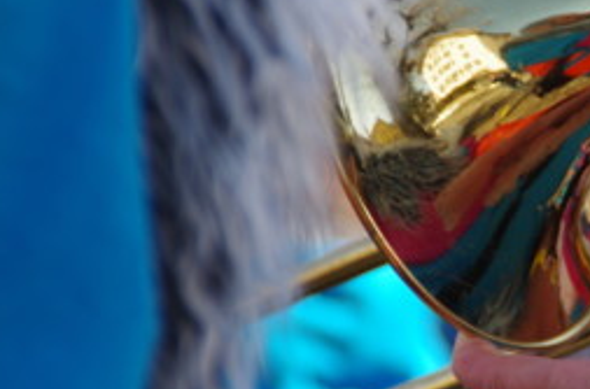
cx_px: 534
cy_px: 206
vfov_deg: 2.3
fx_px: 9705
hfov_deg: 3.5
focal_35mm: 594
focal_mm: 200
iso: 200
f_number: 6.3
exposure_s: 1/250
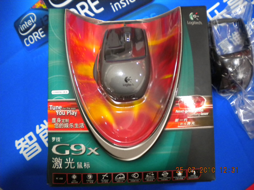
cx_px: 127
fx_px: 257
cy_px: 95
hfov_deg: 52.6
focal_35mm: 35
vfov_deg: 40.7
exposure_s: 1/11.5
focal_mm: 6.3
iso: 400
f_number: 3.1
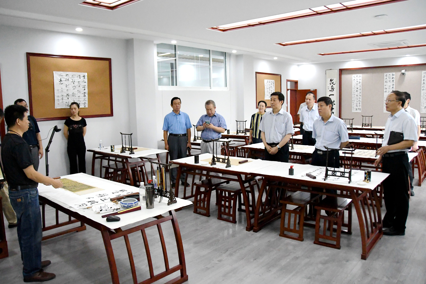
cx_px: 213
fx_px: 319
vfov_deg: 47.9
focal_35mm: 27
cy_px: 142
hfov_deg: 67.4
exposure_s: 1/1250
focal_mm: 18
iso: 6400
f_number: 3.5
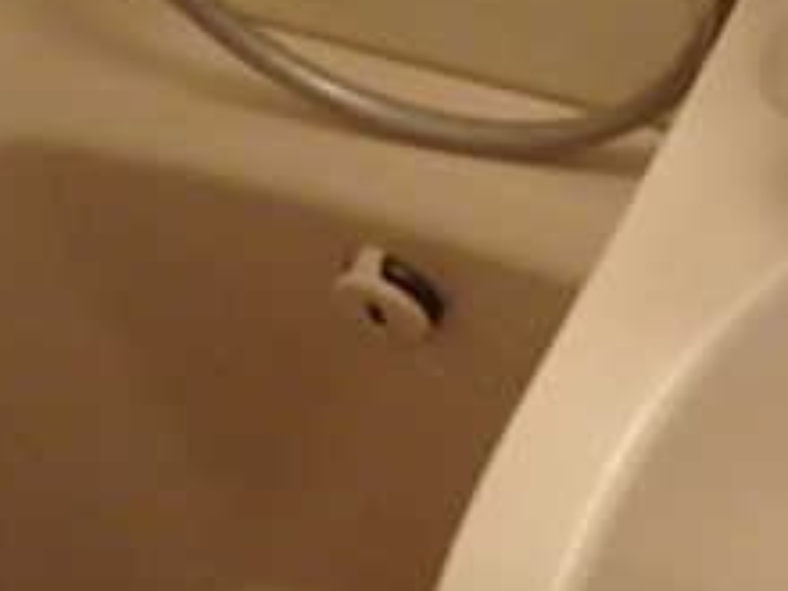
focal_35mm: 61
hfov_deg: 27.2
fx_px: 1389
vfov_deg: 21.0
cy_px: -254
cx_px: 989
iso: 800
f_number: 3.5
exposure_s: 1/30
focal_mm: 3.7
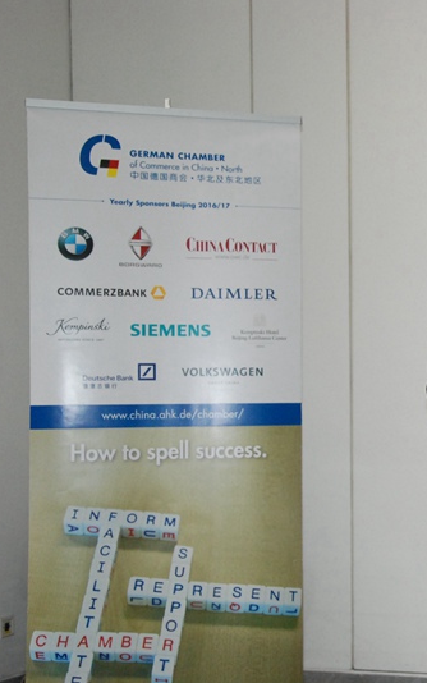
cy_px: 342
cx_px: 497
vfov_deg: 26.5
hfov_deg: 16.1
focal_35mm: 78
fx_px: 1452
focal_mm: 34
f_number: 5.6
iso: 1250
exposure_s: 1/60
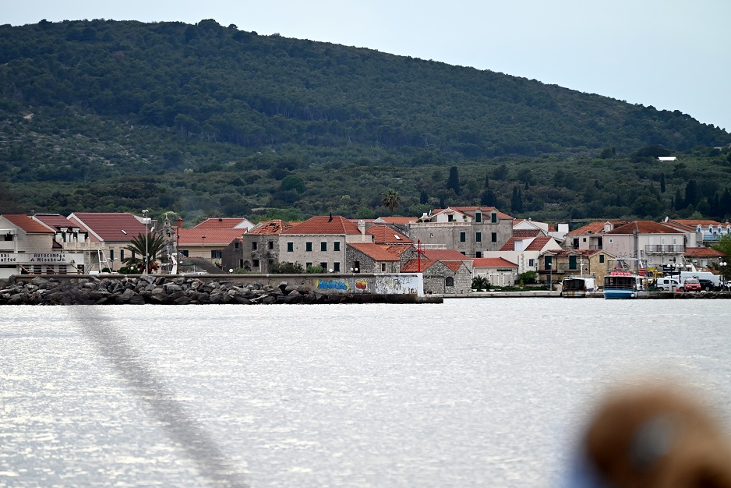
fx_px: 4935
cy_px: 246
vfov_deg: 5.7
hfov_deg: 8.5
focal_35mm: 243
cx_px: 362
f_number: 5.6
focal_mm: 240
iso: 400
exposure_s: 1/800
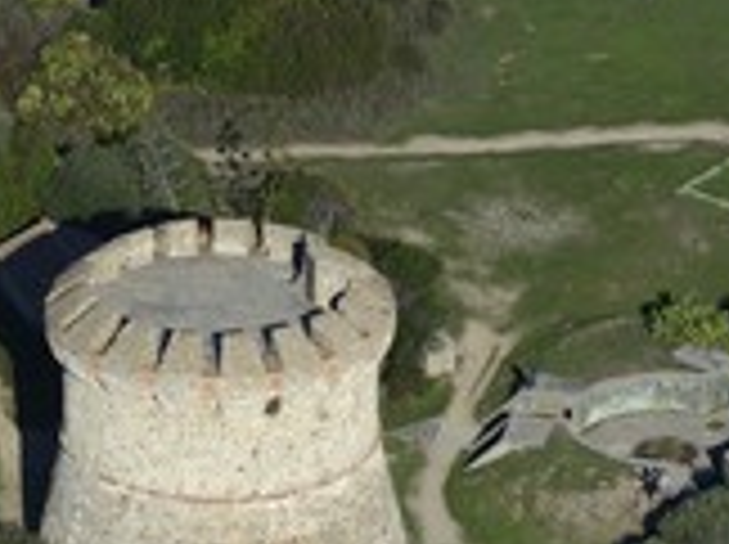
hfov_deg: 4.0
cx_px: 220
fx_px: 10514
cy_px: 508
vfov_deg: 3.0
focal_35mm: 500
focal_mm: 200
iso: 400
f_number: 9
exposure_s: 1/1000
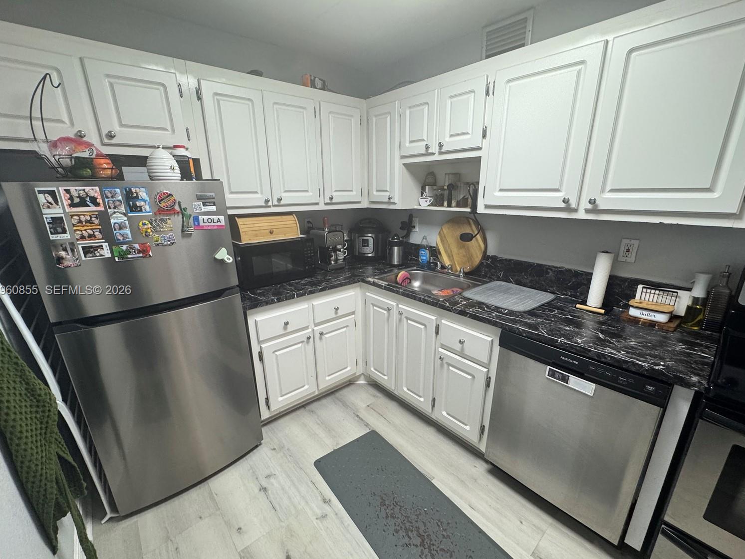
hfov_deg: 98.2
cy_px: 291
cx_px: 375
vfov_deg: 81.7
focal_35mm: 15
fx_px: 323
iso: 200
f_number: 2.2
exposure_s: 1/120
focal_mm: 2.22
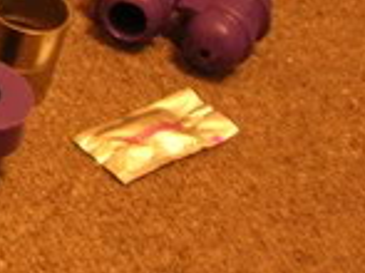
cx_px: -412
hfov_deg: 10.7
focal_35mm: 166
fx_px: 1749
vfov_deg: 8.8
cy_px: -42
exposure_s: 1/3.8
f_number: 2.8
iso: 171
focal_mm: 7.8
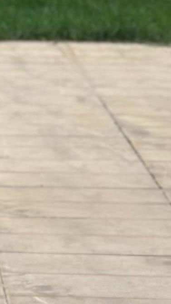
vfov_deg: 6.8
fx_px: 2536
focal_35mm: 315
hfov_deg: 3.7
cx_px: -392
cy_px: -95
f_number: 1.78
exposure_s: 1/816
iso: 80
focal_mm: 6.86
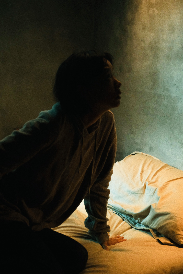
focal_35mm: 71
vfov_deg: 28.5
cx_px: 92
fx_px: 541
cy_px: 137
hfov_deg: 19.2
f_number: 3.6
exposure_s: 1/125
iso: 6400
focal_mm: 47
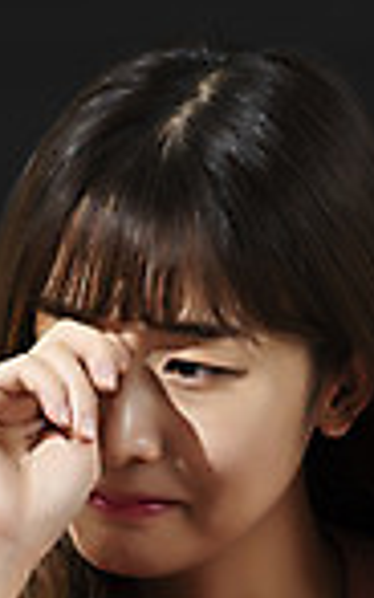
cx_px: 510
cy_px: 635
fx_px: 13523
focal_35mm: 830
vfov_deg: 2.5
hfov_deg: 1.6
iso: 100
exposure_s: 1/125
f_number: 4
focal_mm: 200
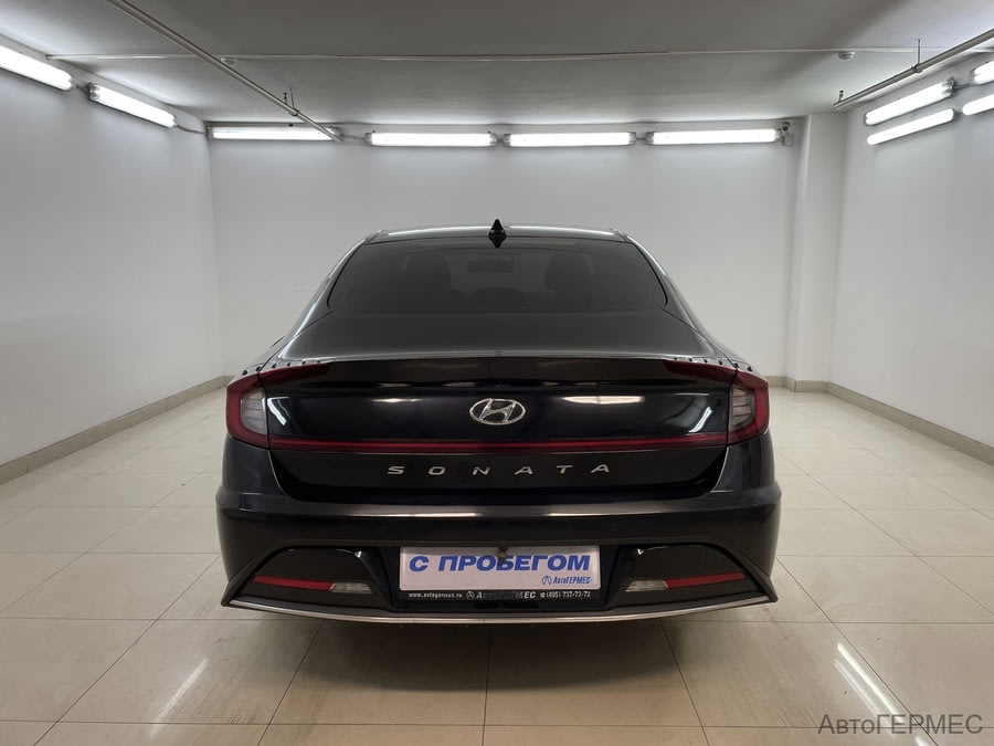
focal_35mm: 26
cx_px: 497
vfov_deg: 53.1
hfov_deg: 67.3
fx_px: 747
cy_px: 373
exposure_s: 1/100
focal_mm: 4.2
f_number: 1.6
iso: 50
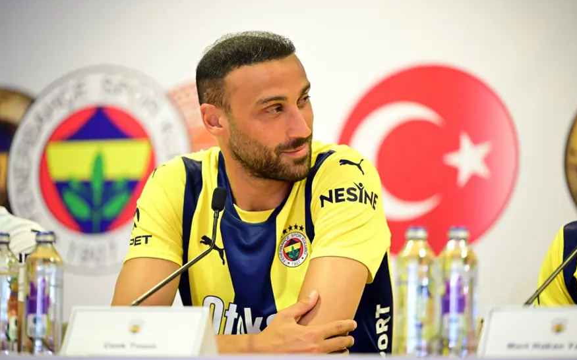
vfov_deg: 6.4
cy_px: 180
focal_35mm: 205
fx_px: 3224
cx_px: 289
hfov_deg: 10.2
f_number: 2.8
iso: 2000
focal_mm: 200
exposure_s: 1/80
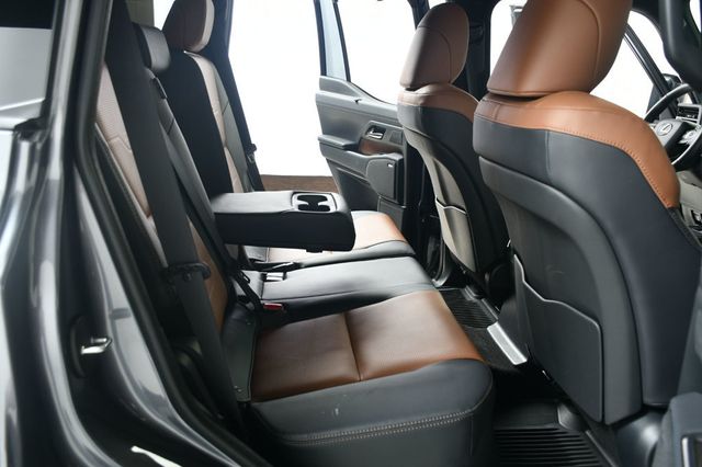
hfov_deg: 62.0
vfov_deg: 43.6
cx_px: 351
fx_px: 585
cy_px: 234
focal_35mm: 30
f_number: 4.5
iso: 100
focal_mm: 20
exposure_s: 1/160
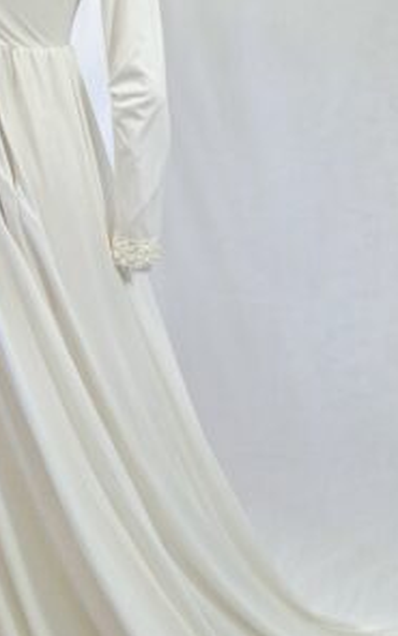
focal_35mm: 33
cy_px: 316
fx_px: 573
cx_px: 166
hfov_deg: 38.2
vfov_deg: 58.1
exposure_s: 1/120
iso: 64
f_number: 1.8
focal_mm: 5.54
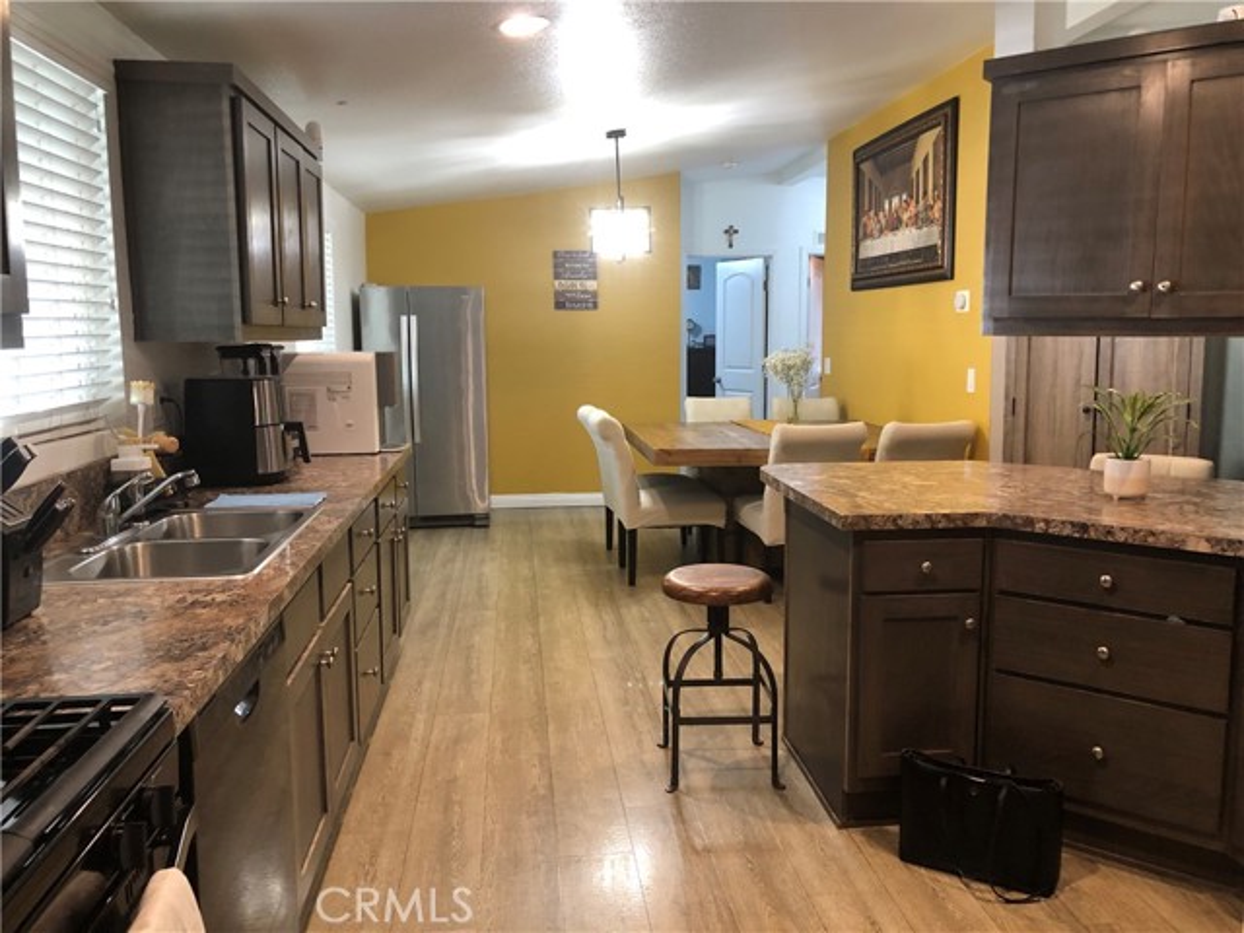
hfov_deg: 63.4
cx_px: 622
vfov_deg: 49.7
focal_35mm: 28
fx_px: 1006
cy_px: 466
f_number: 1.8
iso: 64
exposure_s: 1/15
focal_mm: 3.99
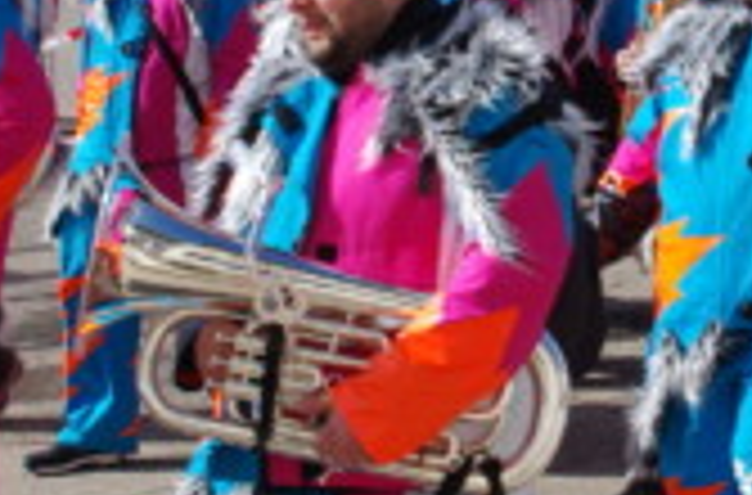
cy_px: 29
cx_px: 608
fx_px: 2622
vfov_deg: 10.7
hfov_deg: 16.2
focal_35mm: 126
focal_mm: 28
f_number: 11
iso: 100
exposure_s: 1/125
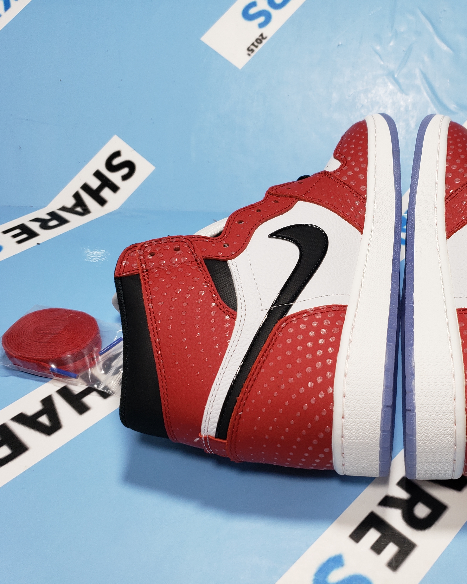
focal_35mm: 34
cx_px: 373
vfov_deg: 52.8
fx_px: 587
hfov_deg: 41.5
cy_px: 293
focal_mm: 4.3
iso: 50
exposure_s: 1/118
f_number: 1.5
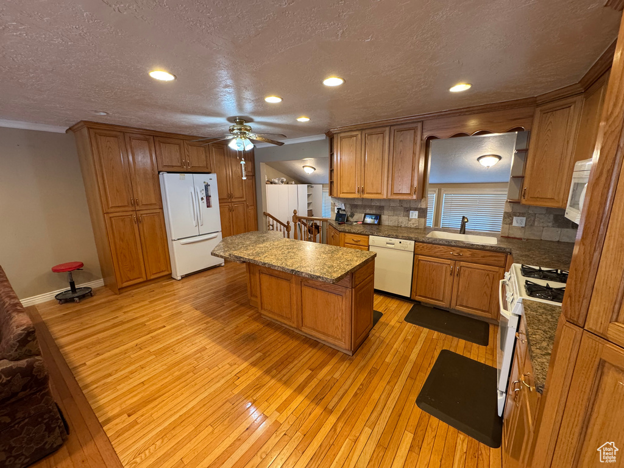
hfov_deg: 102.1
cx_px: 312
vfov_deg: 85.7
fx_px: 252
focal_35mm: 14
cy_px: 234
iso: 250
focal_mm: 2.22
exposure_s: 1/60
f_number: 2.2
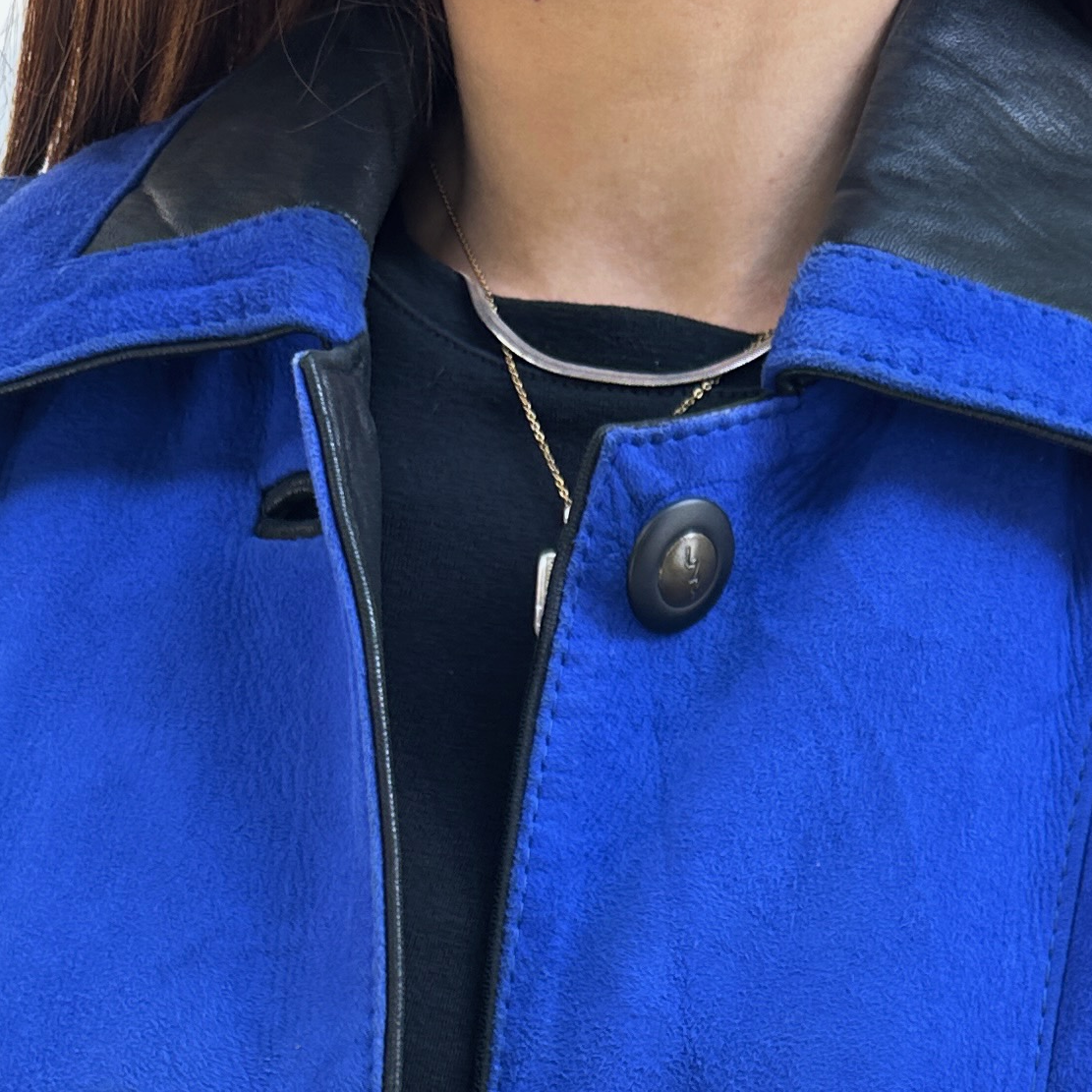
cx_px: 776
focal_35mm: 77
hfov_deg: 22.3
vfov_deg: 18.9
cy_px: 1768
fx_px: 2748
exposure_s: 1/161
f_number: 1.78
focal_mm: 6.86
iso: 80
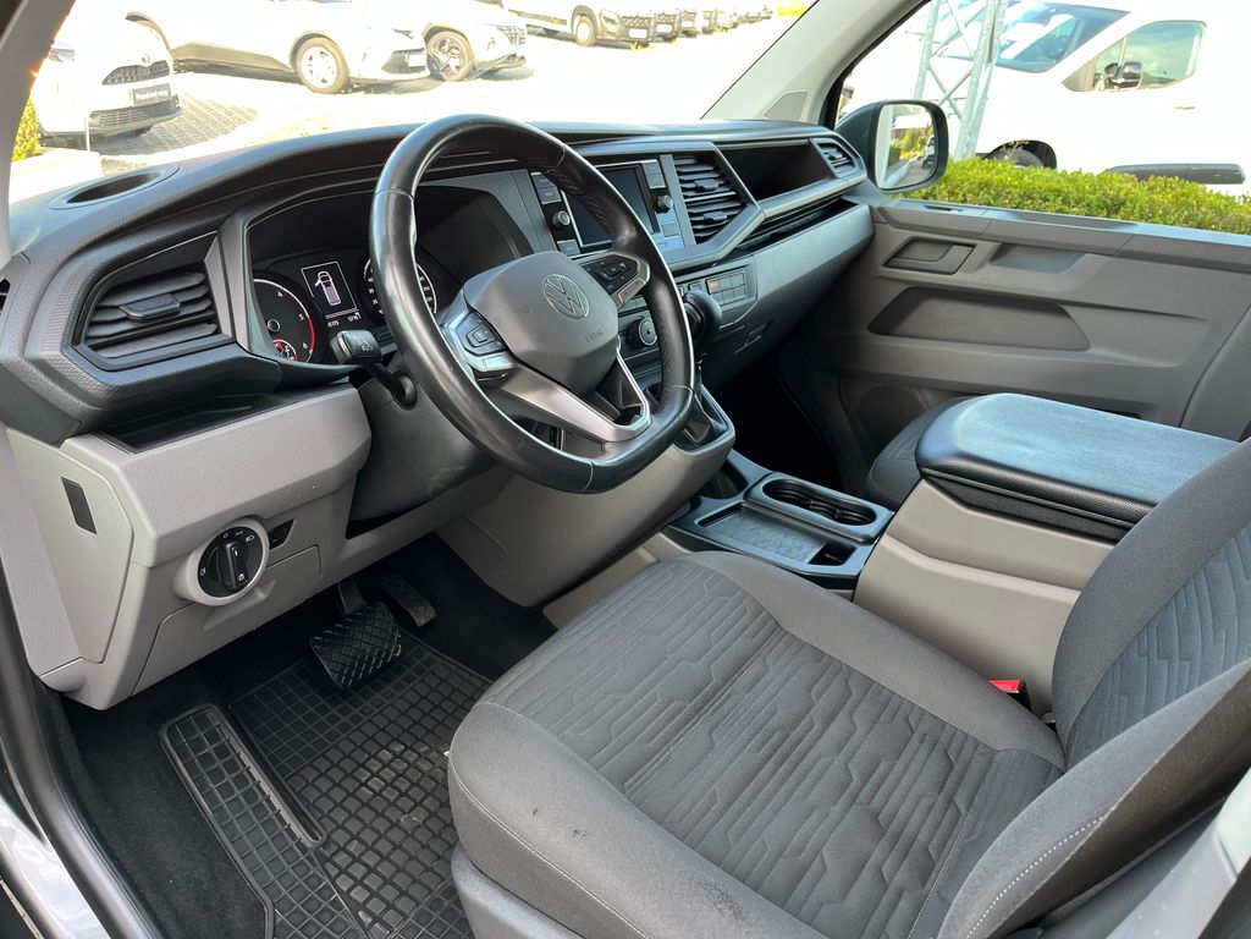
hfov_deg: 67.3
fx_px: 940
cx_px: 626
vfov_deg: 53.1
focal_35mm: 26
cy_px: 470
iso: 100
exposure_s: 1/121
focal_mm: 5.1
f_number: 1.6
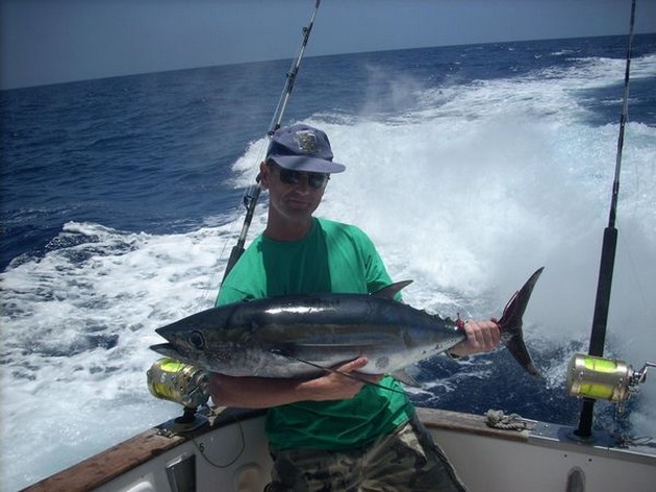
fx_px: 701
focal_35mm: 37
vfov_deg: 38.6
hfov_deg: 50.2
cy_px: 246
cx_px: 328
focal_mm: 6.2
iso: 64
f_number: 5.6
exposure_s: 1/594
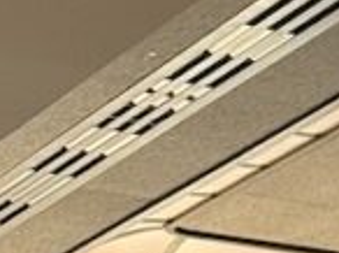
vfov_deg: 4.2
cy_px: 847
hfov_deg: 5.8
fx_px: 3295
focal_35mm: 337
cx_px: 645
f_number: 1.78
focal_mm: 6.76
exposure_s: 1/30
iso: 500
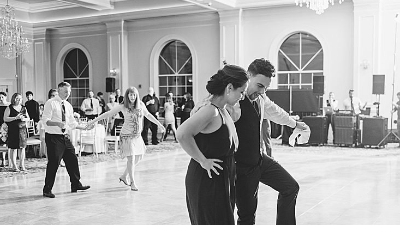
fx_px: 499
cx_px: 209
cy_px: 148
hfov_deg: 43.7
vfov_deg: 25.3
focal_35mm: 47
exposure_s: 1/160
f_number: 1.8
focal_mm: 35
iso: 640
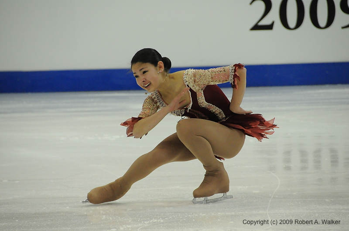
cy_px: 116
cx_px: 174
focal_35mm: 300
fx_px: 2904
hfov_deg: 6.9
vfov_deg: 4.6
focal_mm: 200
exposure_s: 1/1250
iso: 3200
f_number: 5.6
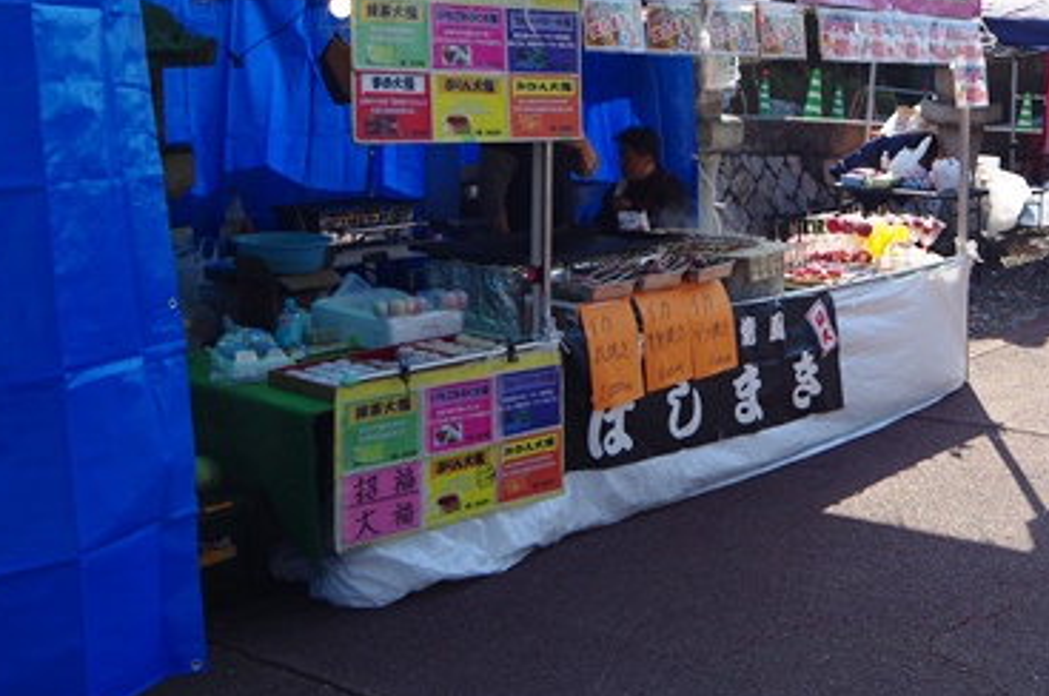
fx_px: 1367
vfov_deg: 28.1
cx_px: 830
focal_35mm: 47
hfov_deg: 40.4
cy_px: 171
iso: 100
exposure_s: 1/250
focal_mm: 18
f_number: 5
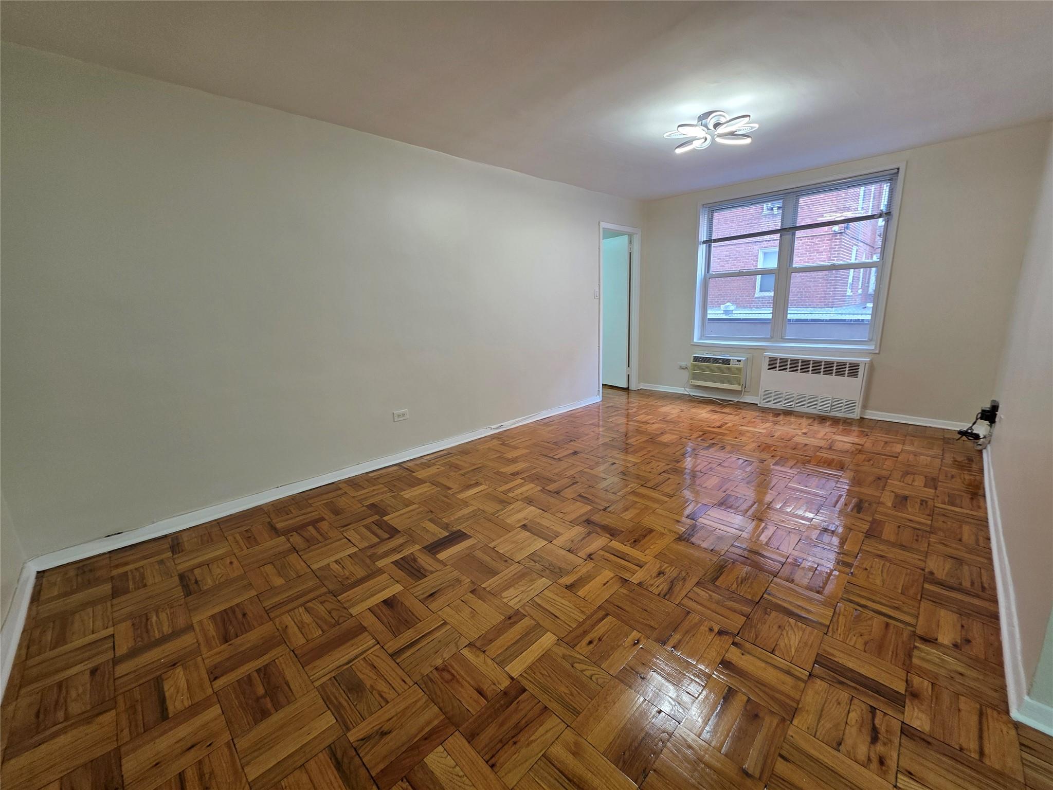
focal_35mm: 13
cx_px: 526
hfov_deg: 106.2
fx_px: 395
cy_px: 395
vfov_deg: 89.9
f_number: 1.9
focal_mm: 2.2
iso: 80
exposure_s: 1/26.4
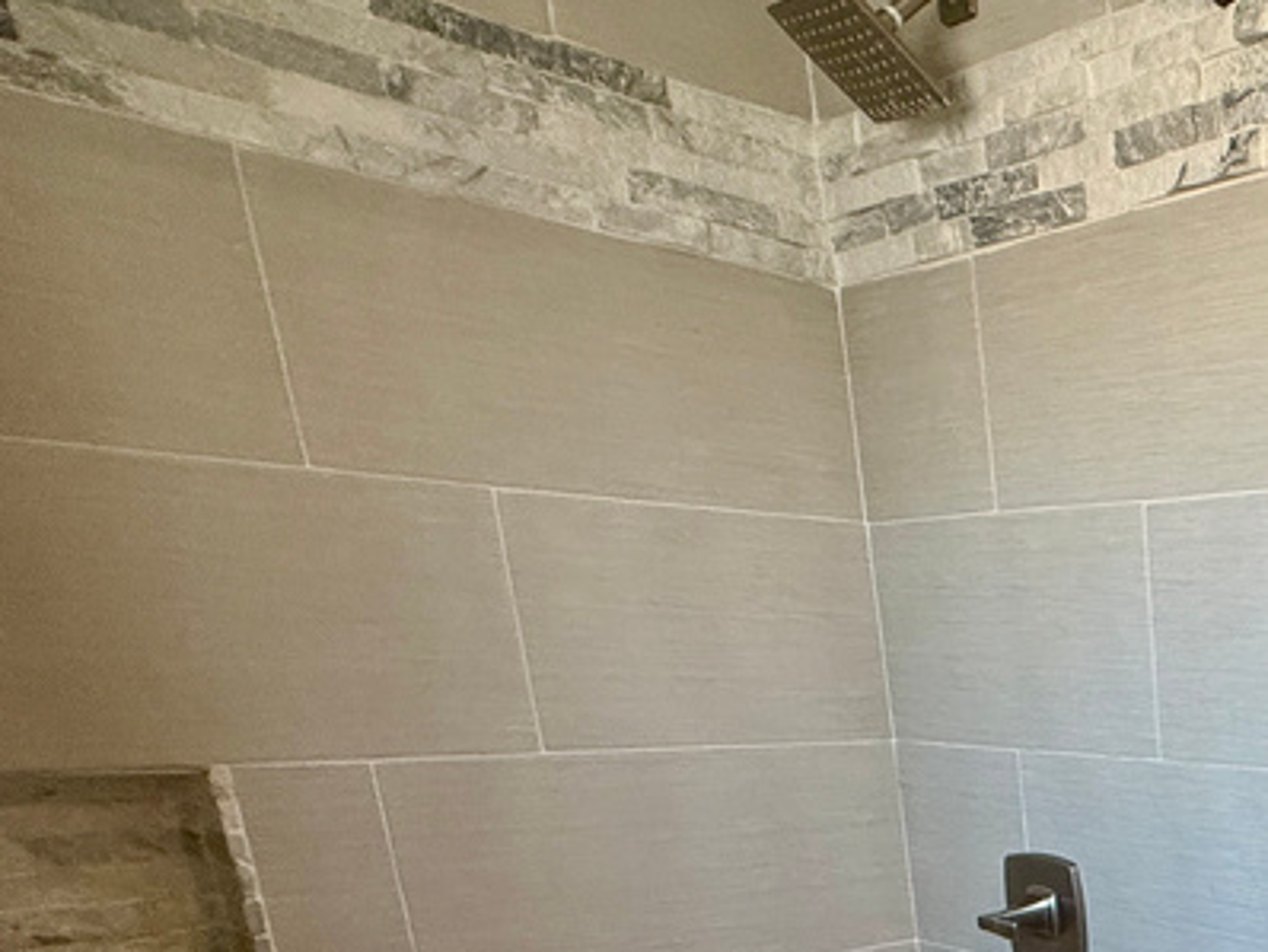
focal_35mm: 36
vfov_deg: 34.7
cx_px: 1587
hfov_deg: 36.7
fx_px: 1319
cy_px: 1025
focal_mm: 2.22
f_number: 2.2
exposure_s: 1/120
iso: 200
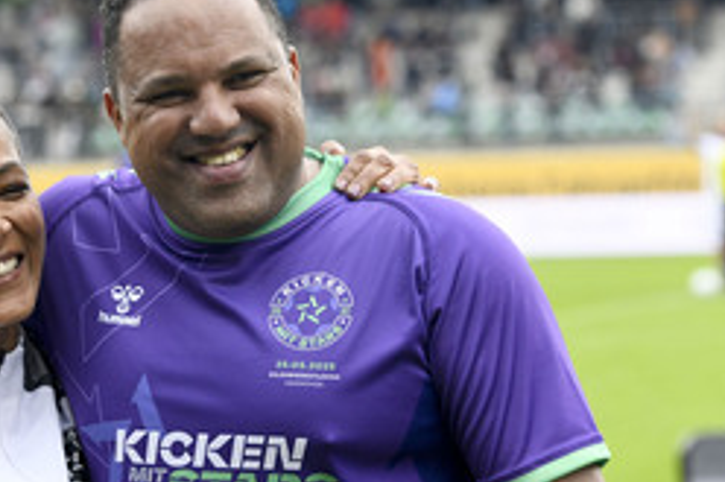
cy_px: 321
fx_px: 3361
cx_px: 142
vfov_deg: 8.2
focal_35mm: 167
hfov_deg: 12.3
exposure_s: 1/1250
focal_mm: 92
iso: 1000
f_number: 5
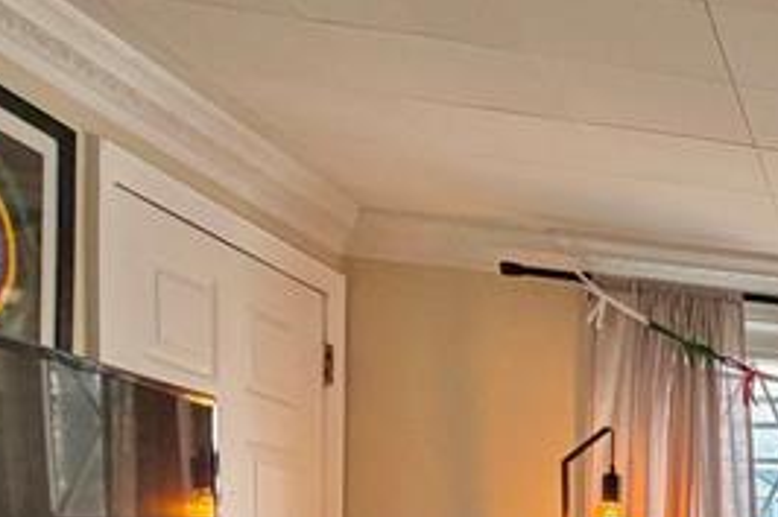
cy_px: 694
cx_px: 1266
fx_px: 1209
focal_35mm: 56
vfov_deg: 21.5
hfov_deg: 24.3
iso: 200
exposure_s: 1/60
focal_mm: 2.22
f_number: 2.2
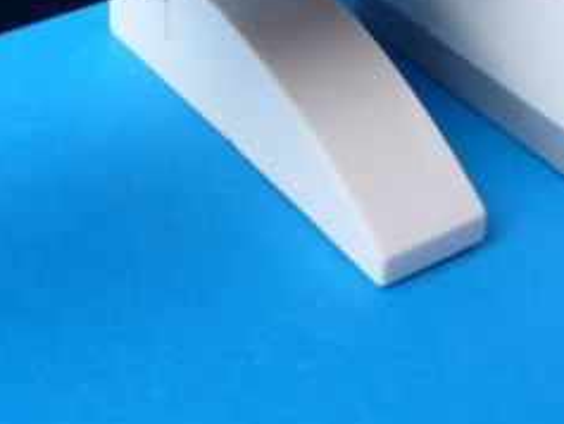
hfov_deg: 21.5
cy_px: -141
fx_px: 1483
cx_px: 297
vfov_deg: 15.4
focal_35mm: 91
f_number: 5.6
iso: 100
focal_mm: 4.8
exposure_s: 1/13
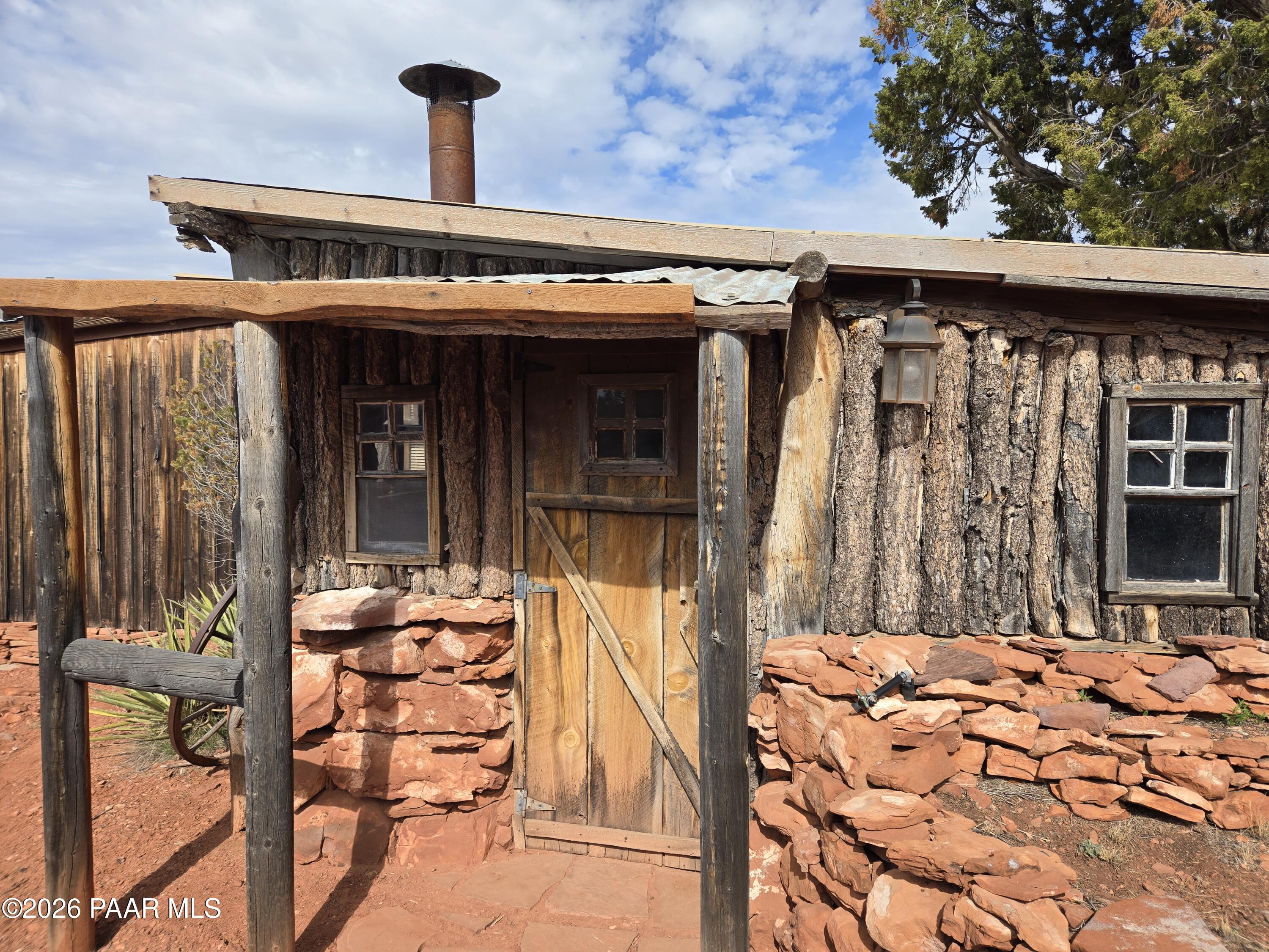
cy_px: 476
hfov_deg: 73.9
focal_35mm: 23
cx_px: 634
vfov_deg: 58.9
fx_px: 843
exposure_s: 1/1505
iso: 25
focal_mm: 5.4
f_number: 1.8
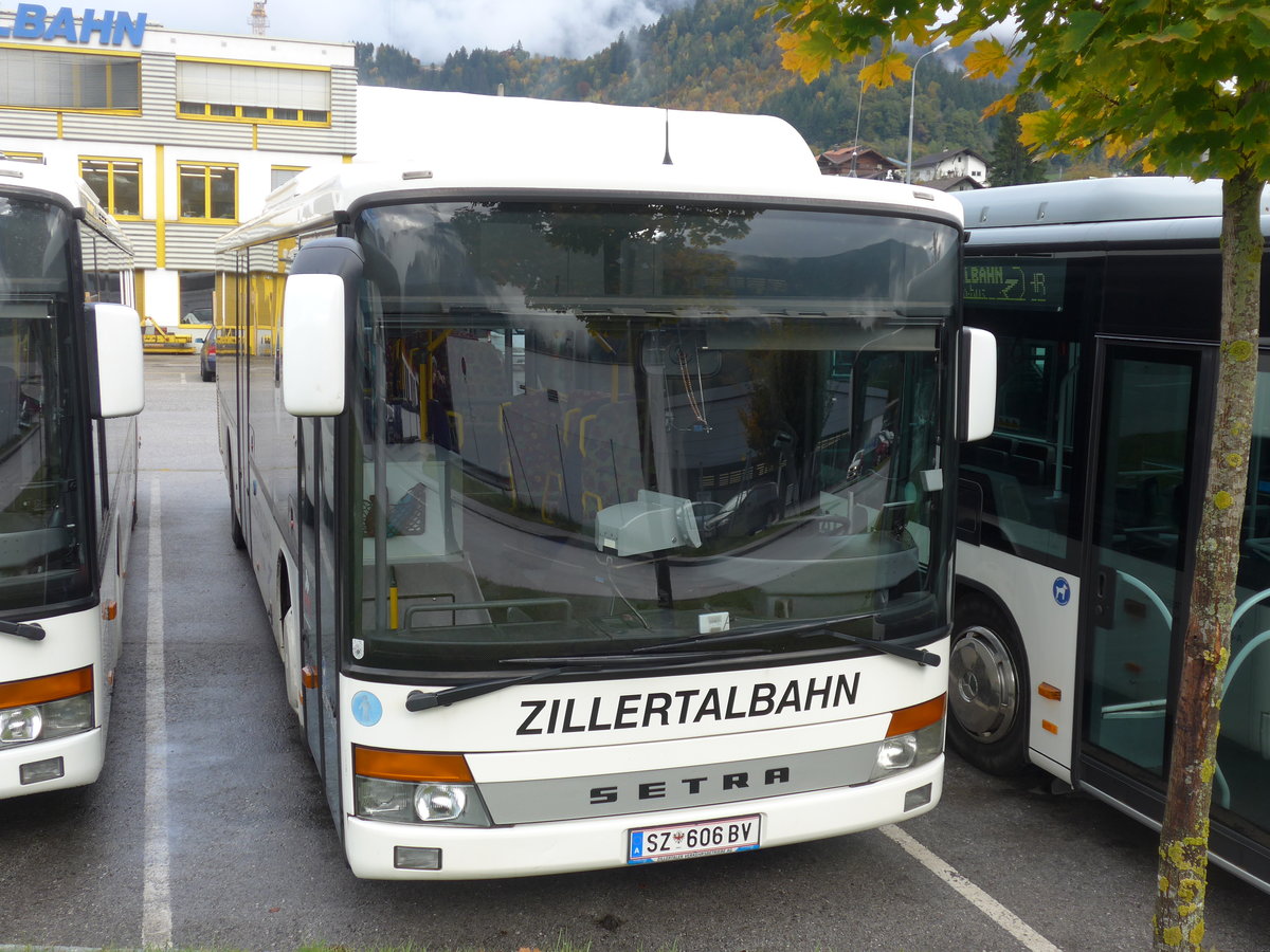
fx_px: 1431
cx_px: 635
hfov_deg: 47.9
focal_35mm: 39
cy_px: 476
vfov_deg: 36.8
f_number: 2.8
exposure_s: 1/200
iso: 80
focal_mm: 8
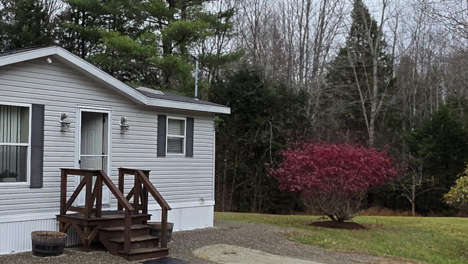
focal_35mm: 46
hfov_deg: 43.3
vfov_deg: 26.0
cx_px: 122
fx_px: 571
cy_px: 146
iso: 40
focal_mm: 2.2
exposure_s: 1/358
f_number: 1.9
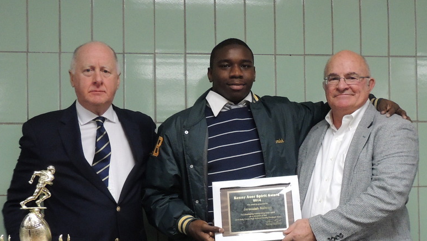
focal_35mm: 27
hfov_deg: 69.8
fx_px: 306
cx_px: 218
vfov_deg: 42.9
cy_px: 126
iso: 400
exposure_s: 1/15
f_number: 3
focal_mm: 4.3
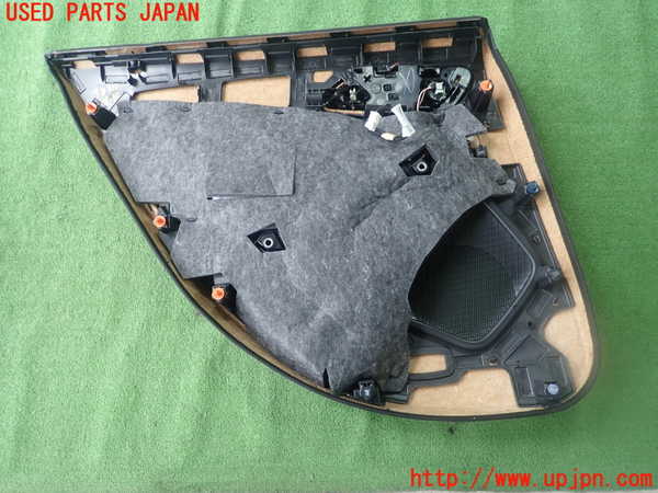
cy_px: 246
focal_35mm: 25
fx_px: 475
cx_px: 329
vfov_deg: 54.9
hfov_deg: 69.4
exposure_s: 1/60
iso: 100
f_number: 2
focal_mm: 4.5
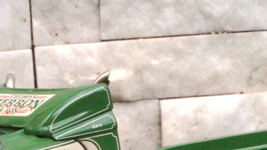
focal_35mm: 97
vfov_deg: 12.0
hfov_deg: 21.8
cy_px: 214
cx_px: 61
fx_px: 687
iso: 3200
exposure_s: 1/60
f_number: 25
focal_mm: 24
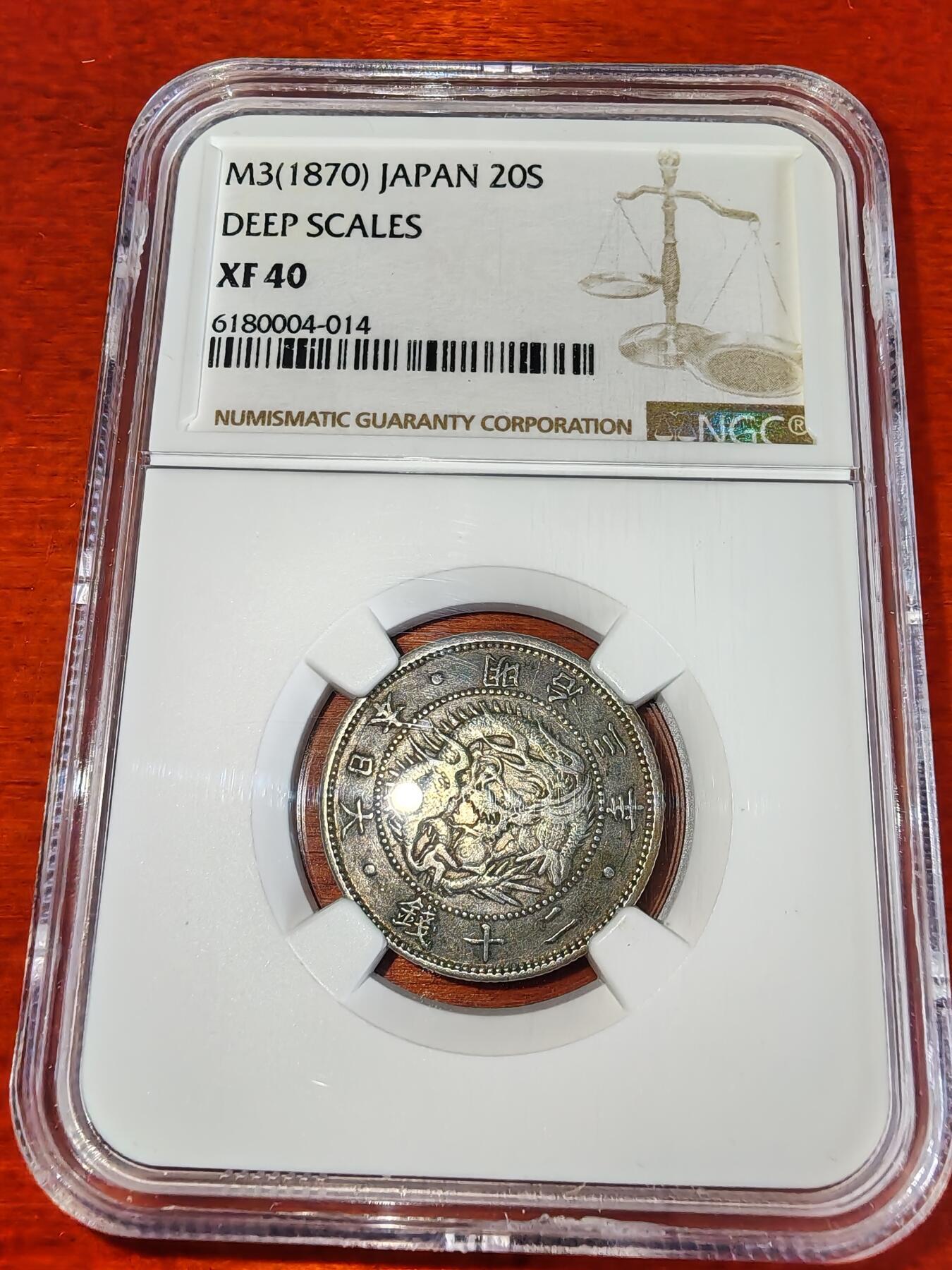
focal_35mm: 26
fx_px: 953
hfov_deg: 53.1
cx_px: 476
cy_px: 635
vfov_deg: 67.3
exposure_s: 1/120
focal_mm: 1.96
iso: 50
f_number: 2.2
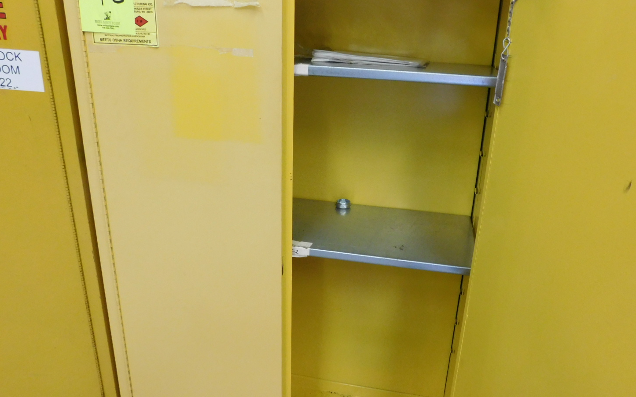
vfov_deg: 46.0
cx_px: 351
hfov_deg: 68.2
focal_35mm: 27
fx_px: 468
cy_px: 181
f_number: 3
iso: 320
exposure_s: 1/30
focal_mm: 4
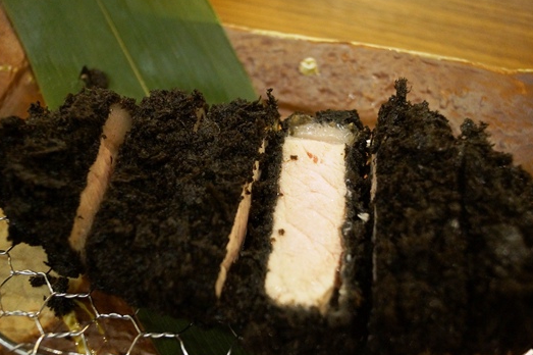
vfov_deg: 29.8
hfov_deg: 43.6
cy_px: 179
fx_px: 666
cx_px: 270
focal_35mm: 45
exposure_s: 1/40
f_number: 4.5
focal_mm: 28
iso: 1600
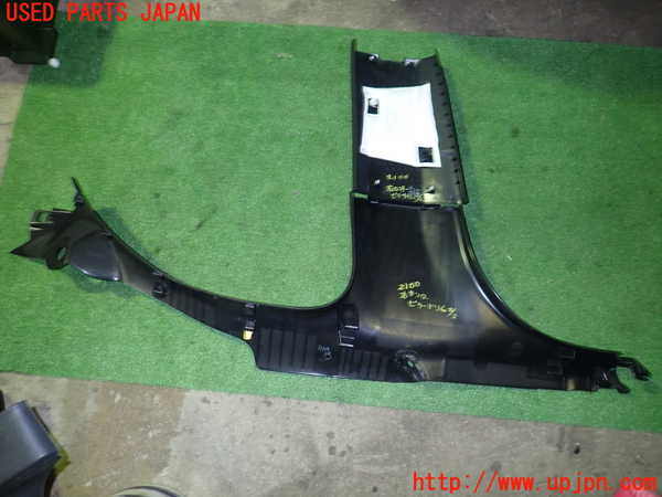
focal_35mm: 25
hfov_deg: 69.4
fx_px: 478
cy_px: 248
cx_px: 331
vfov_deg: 54.9
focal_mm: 4.5
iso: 200
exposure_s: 1/30
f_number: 2
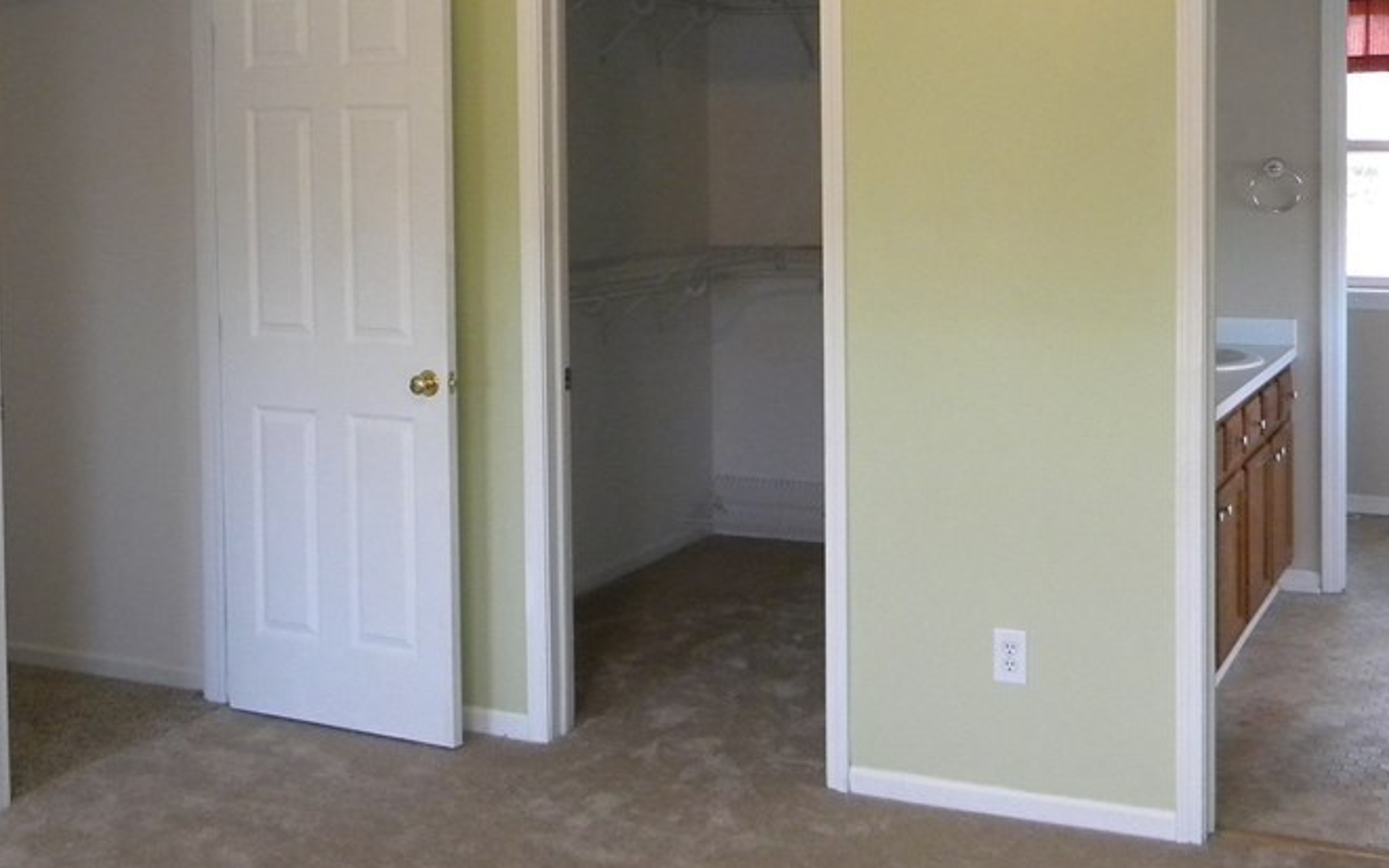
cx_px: 824
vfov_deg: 27.6
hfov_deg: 43.3
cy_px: 219
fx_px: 1741
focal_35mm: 46
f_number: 3.5
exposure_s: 1/55
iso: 400
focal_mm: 5
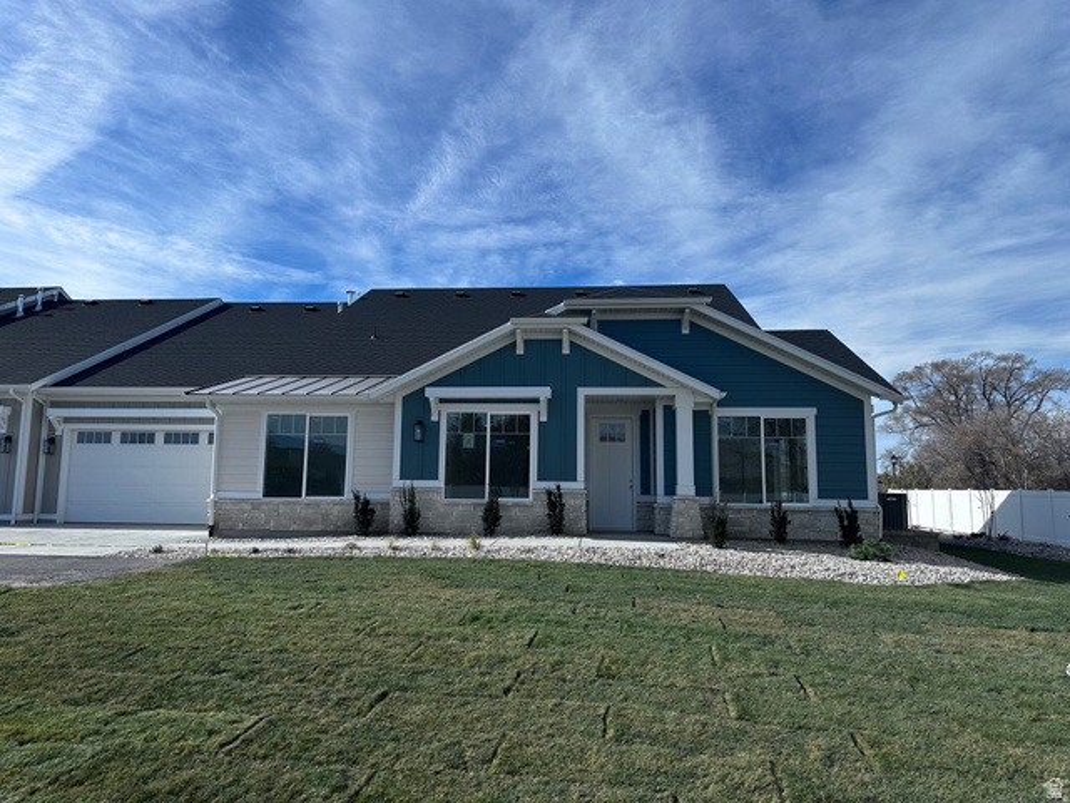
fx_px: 742
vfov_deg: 56.8
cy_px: 402
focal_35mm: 24
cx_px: 535
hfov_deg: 71.6
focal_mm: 6.86
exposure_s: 1/5525
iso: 80
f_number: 1.78
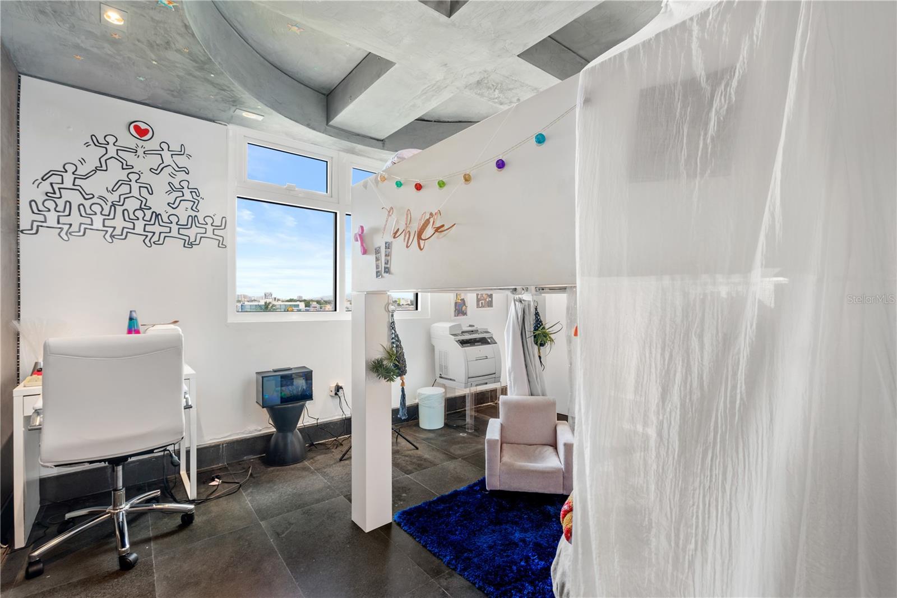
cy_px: 299
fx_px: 399
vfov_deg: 73.7
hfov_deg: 96.7
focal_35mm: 16
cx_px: 448
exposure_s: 1.6
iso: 400
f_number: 8
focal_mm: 16
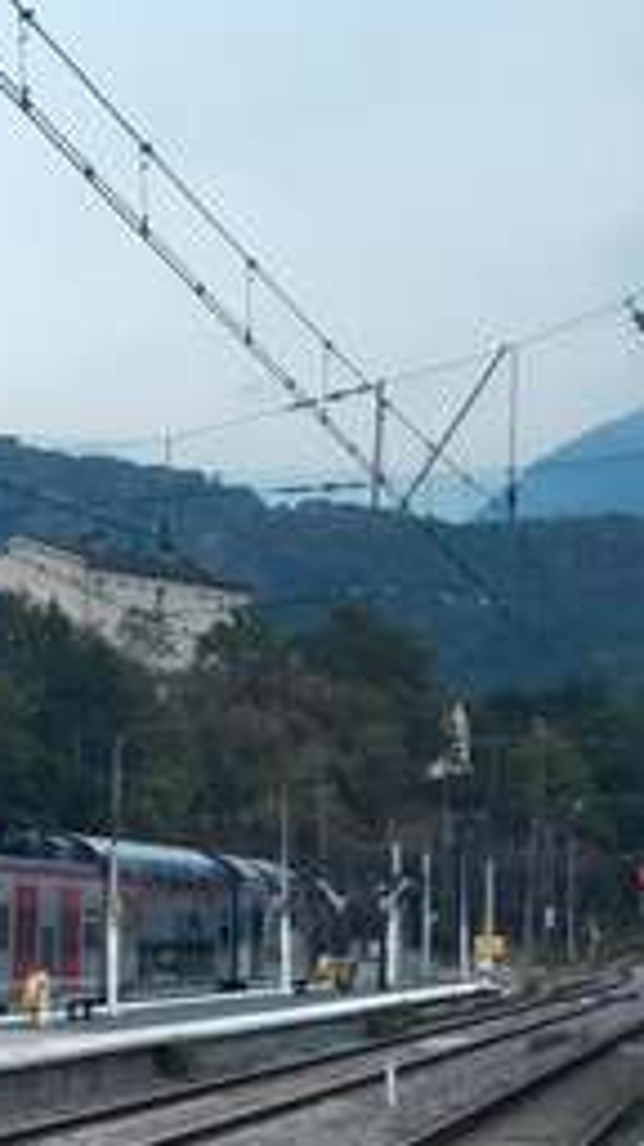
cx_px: -993
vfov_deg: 24.5
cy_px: 962
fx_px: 2580
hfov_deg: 11.3
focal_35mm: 85
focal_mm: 3.92
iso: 125
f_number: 1.7
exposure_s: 1/50
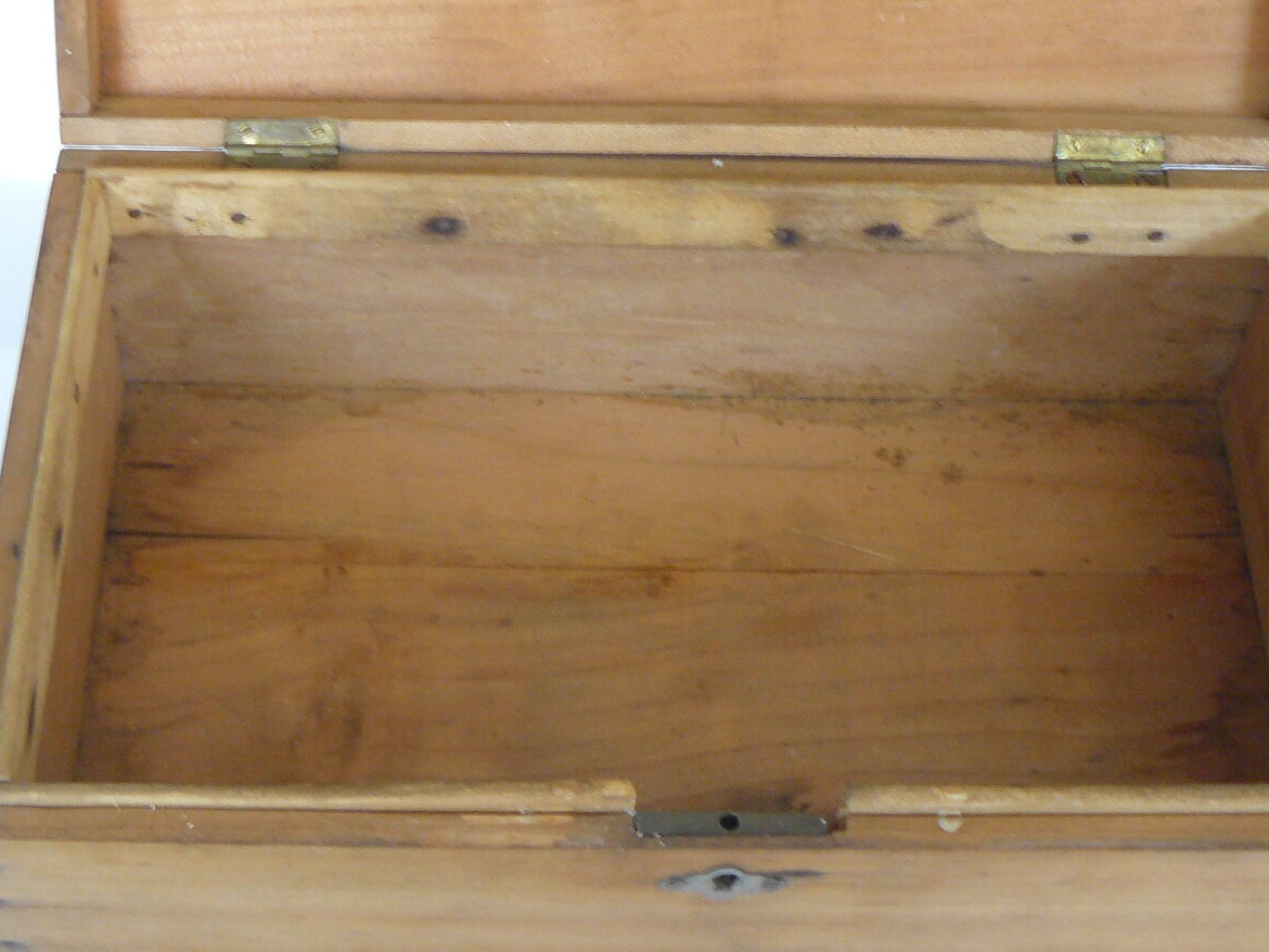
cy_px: 219
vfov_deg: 23.0
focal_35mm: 63
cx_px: 480
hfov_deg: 30.6
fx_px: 2310
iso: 160
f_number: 2.8
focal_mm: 6
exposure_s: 1/30
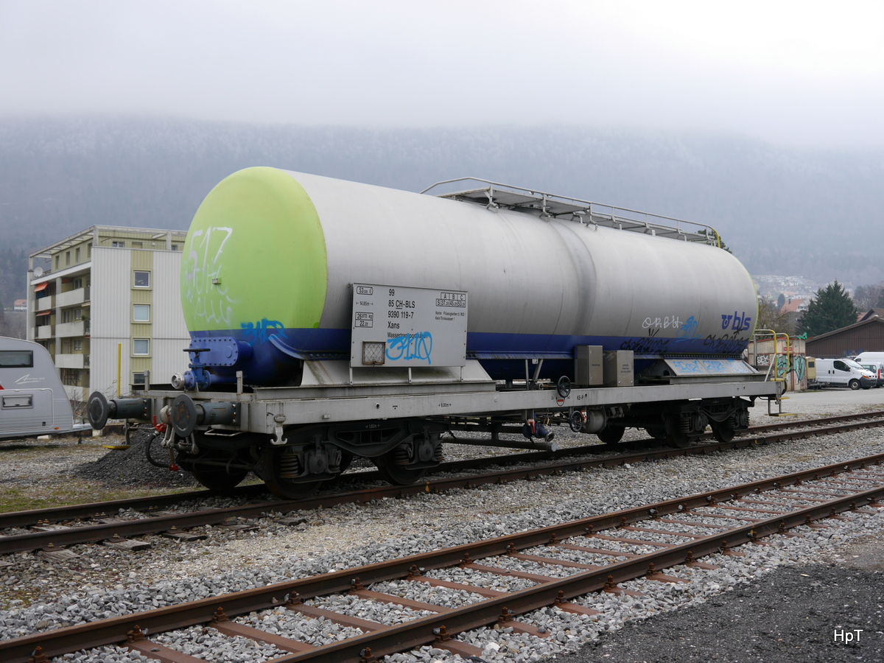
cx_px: 442
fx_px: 1021
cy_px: 332
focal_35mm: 40
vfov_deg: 36.0
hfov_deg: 46.8
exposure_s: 1/100
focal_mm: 20
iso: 160
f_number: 4.5
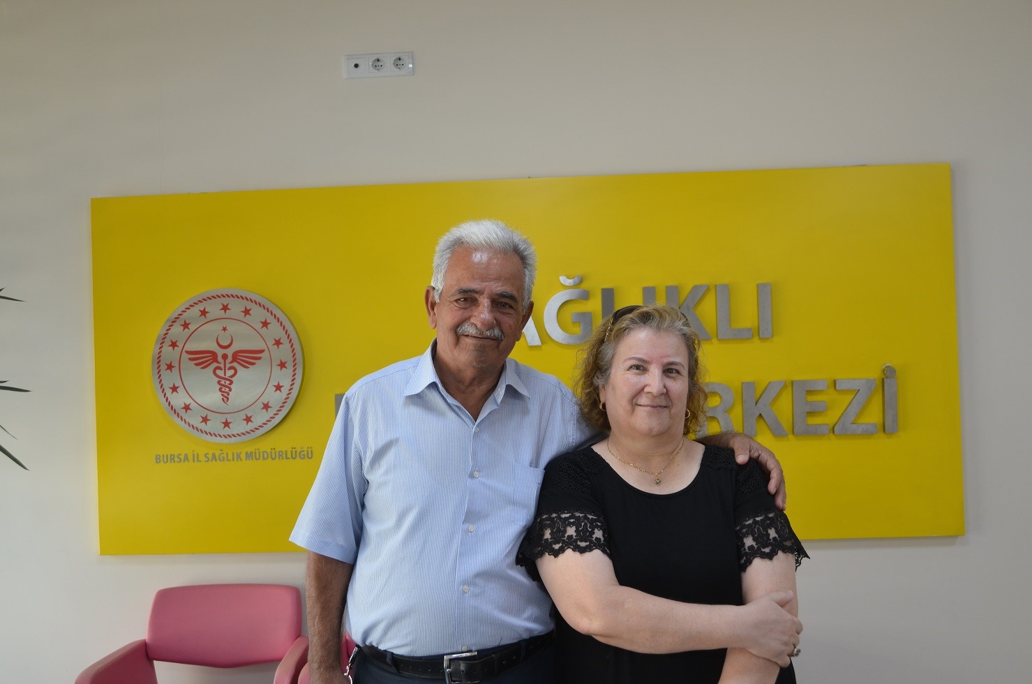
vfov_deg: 39.8
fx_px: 944
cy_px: 342
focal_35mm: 33
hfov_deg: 57.3
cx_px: 516
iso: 400
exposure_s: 1/80
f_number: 4.5
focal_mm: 22
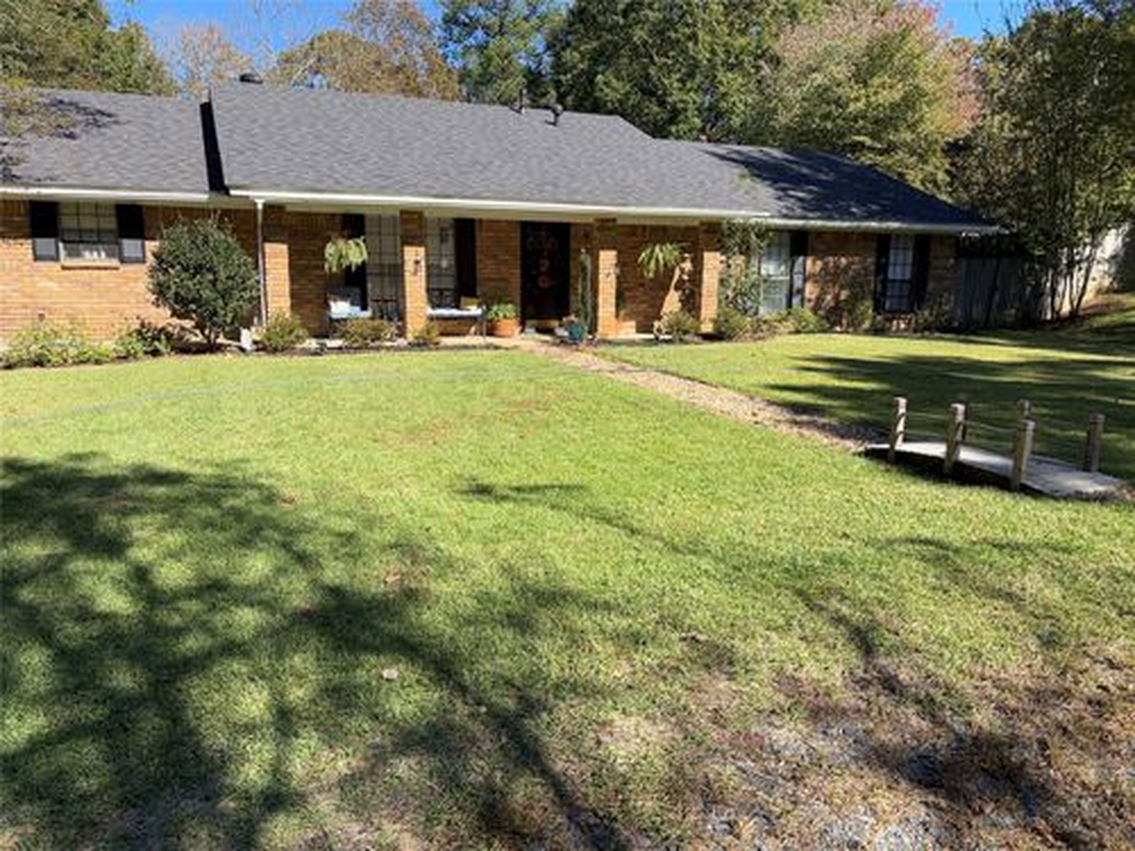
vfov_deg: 53.1
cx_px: 568
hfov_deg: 67.3
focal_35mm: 26
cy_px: 426
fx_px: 852
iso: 50
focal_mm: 5.96
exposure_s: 1/1522
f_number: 1.6
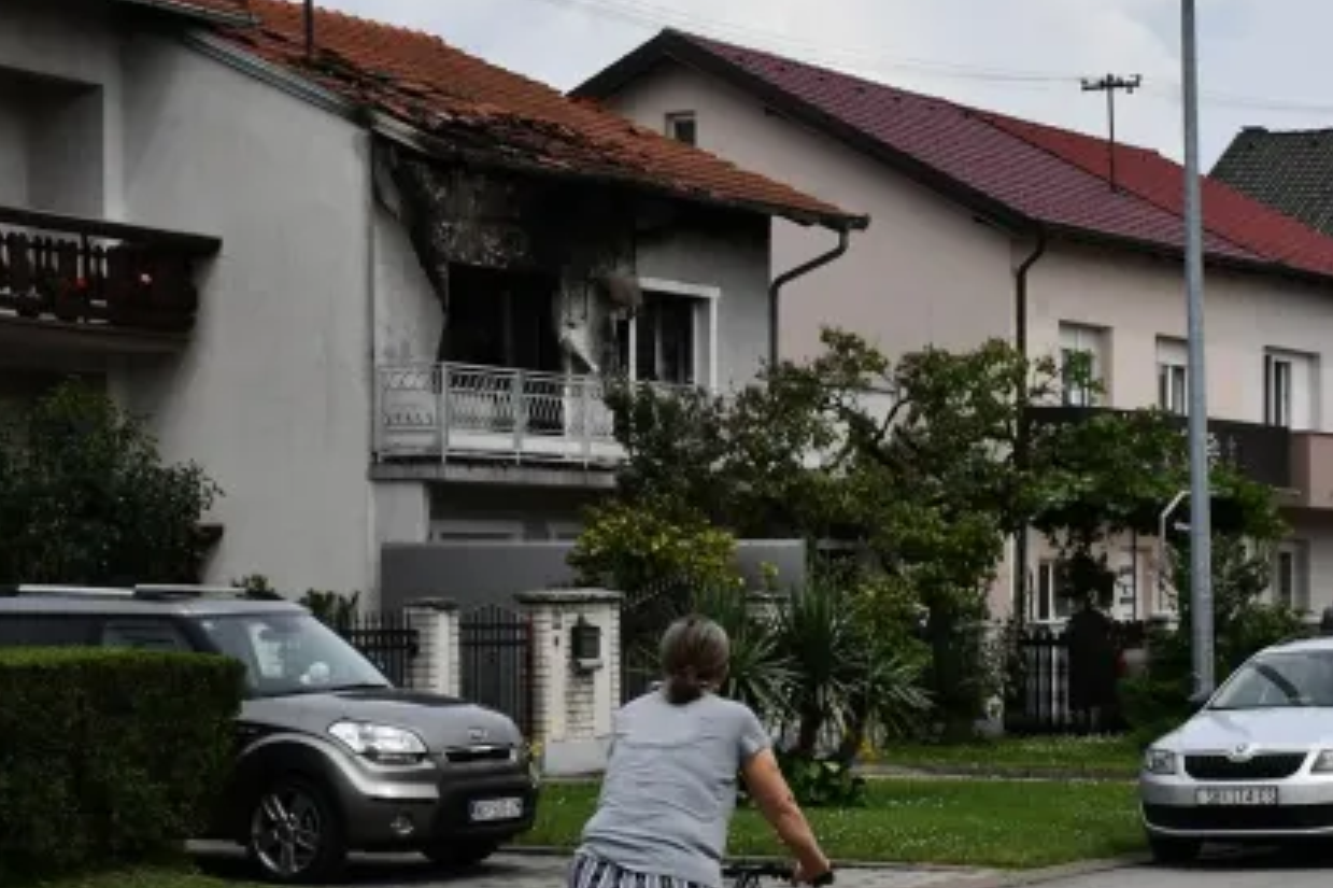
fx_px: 3886
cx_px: 933
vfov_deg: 13.0
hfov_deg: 19.4
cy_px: 605
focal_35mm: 105
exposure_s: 1/1600
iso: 2500
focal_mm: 38
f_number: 22
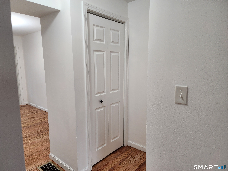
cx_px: 114
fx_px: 151
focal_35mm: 23
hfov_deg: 73.9
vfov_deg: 58.9
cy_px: 86
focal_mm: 6.4
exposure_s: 1/120
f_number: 1.8
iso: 80
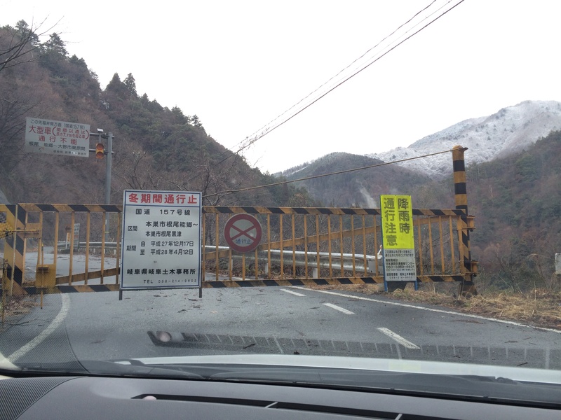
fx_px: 486
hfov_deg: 60.0
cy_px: 210
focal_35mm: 30
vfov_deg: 46.8
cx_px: 280
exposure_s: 1/120
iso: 40
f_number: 2.2
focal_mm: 4.12
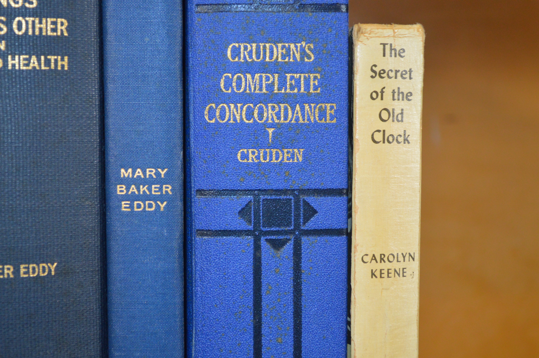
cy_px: 179
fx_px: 987
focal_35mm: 66
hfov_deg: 30.5
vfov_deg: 20.6
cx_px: 270
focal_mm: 44
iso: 1100
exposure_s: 1/60
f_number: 5.3
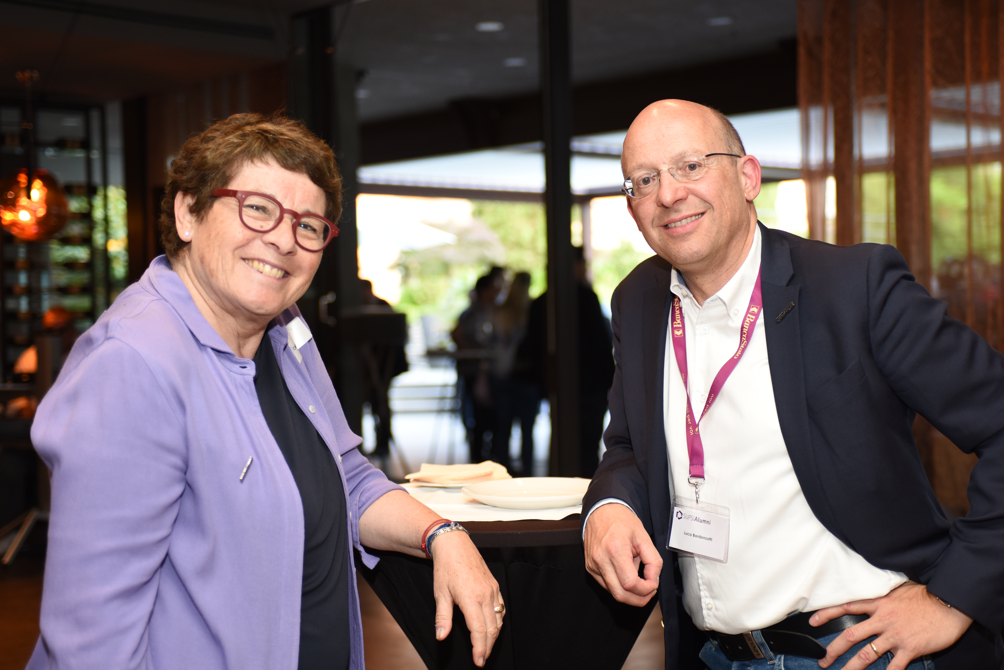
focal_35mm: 55
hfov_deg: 36.2
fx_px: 1534
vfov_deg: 24.6
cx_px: 567
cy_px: 349
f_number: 2.8
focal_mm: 48
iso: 500
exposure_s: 1/80
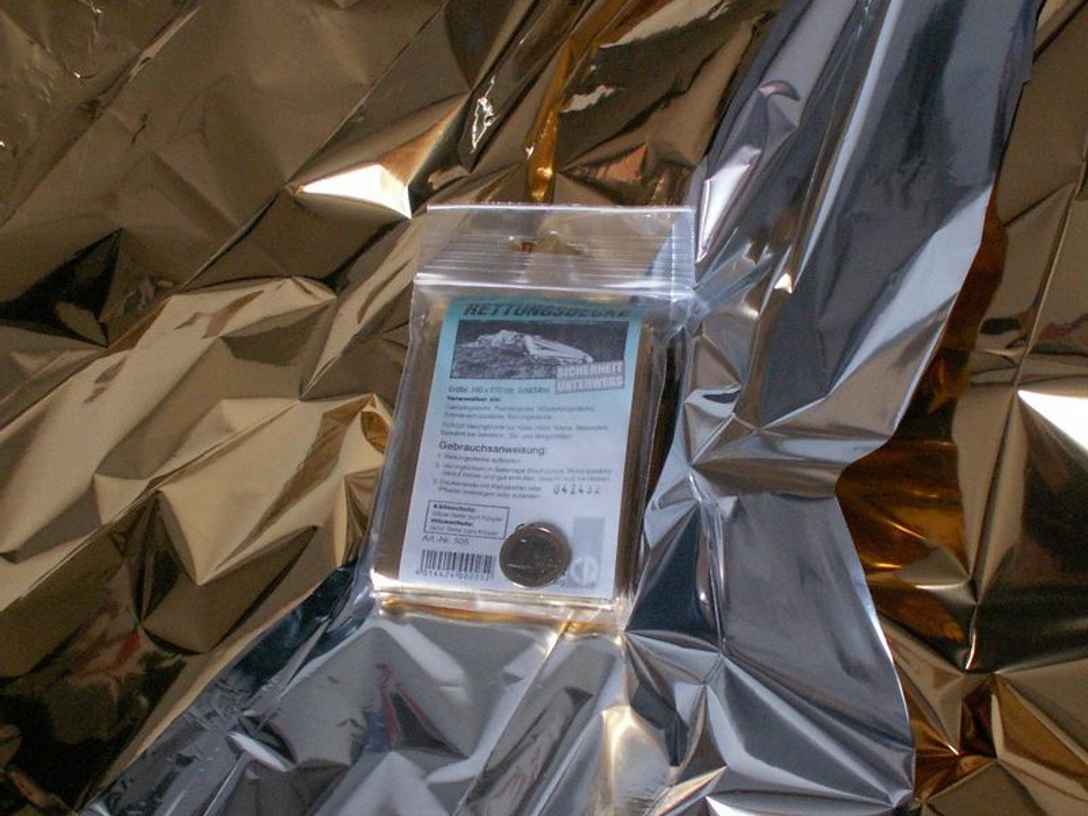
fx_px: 1100
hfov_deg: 52.6
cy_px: 408
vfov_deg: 40.7
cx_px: 544
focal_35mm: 35
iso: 160
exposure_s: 1/30
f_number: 2.8
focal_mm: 5.86
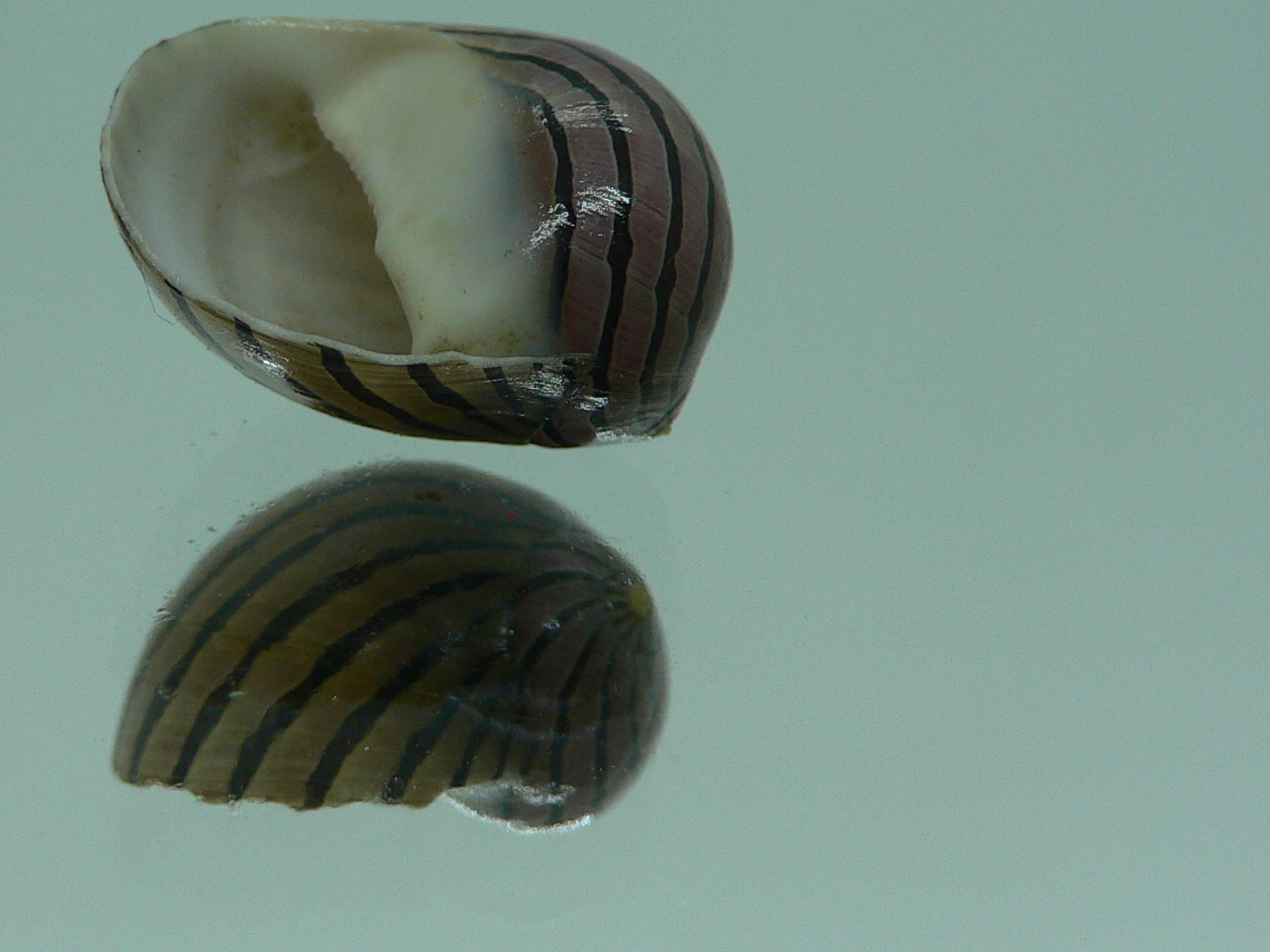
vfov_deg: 26.5
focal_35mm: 55
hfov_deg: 34.5
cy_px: 369
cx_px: 400
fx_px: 2018
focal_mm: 4.6
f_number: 2.8
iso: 80
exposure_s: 1/80
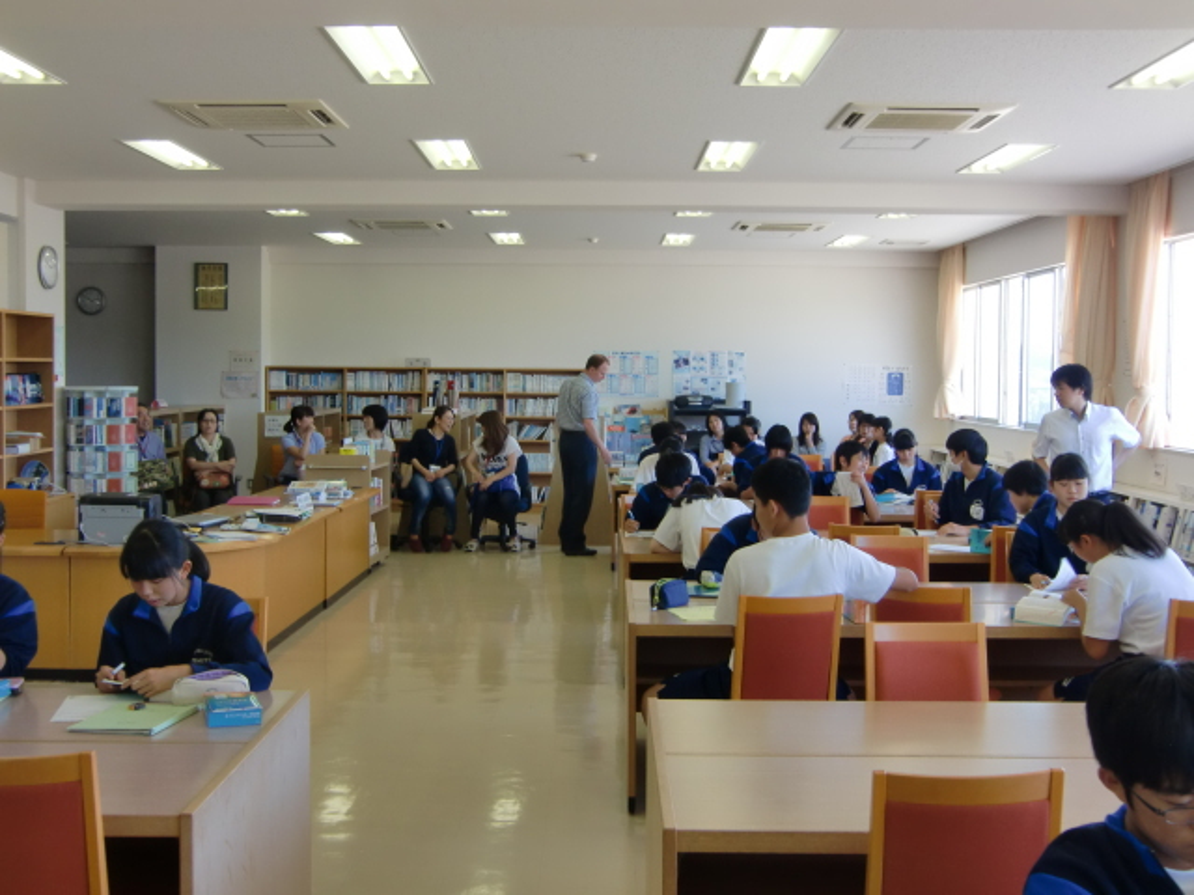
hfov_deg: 46.8
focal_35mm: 40
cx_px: 597
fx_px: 1380
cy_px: 448
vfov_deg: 36.0
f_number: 3.8
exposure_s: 1/60
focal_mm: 7.1
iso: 80
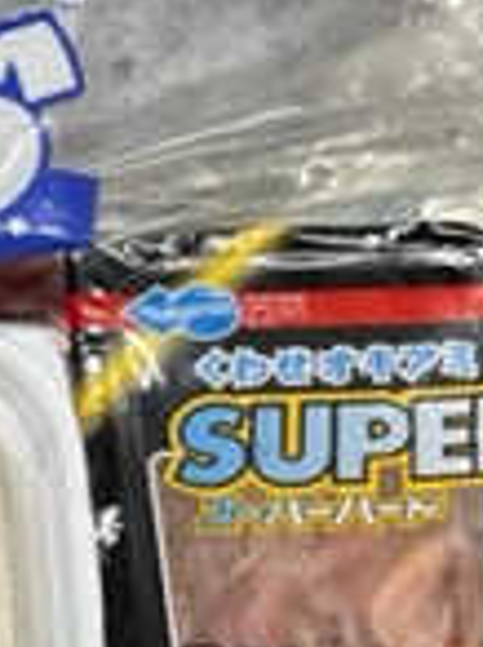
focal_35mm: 114
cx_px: -408
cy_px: 700
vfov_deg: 16.8
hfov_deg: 11.9
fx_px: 2127
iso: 100
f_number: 1.6
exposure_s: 1/120
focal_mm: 5.1
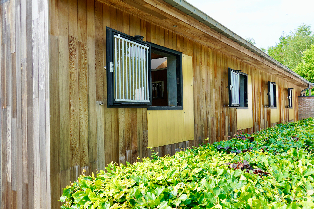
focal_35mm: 30
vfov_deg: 43.6
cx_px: 157
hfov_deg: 61.9
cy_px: 104
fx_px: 262
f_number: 6.3
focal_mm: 20
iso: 100
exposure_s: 1/100
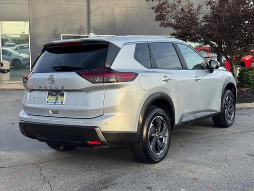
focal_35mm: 48
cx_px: 127
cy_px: 96
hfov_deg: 39.7
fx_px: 352
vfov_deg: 30.3
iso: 64
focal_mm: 6.76
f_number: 1.78
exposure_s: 1/1193
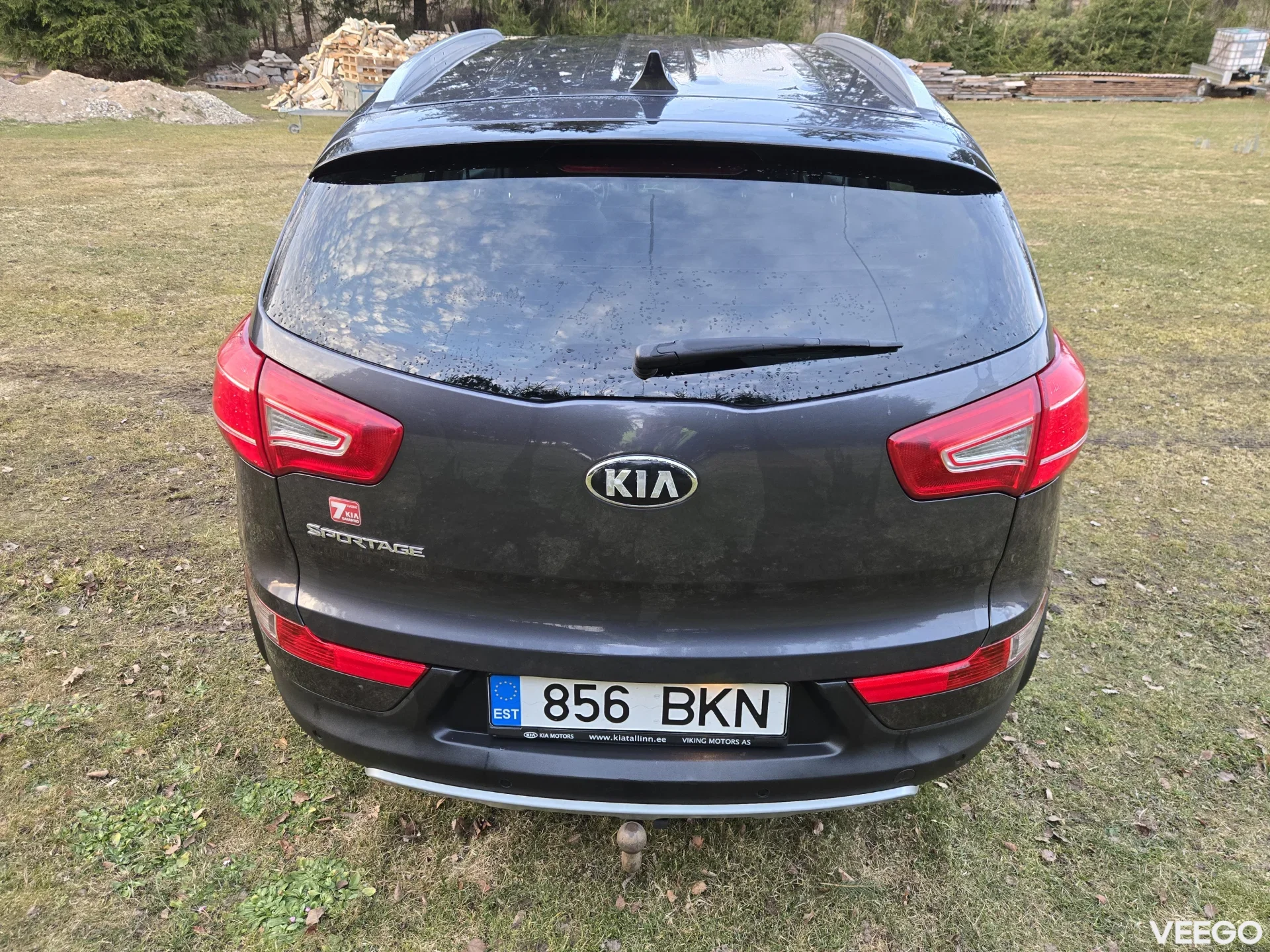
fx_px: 844
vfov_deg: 58.9
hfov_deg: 73.9
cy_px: 476
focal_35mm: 23
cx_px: 635
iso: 200
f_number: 1.8
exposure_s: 1/180
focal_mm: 5.4
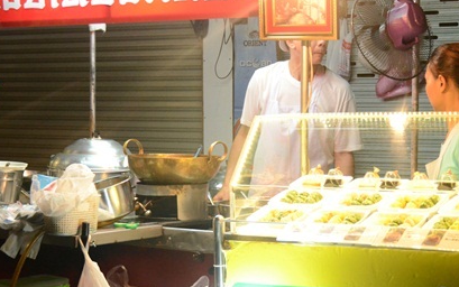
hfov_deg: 22.1
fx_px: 1176
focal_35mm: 94
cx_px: 269
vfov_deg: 13.9
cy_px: 153
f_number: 4.5
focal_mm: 42
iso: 4000
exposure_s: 1/250
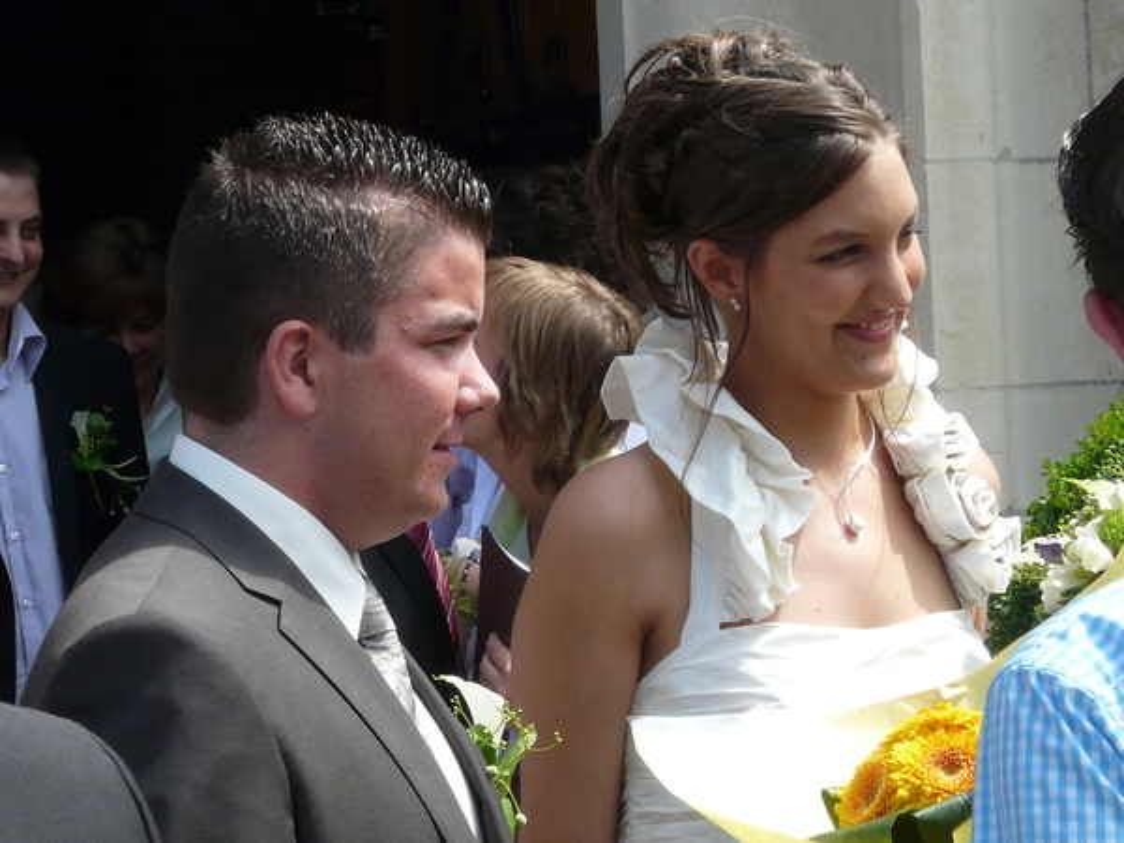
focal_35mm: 166
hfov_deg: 11.9
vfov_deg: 8.9
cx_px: 562
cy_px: 422
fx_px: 5390
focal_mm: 17
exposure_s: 1/200
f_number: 5.6
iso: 100
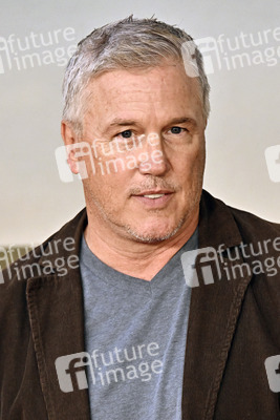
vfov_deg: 17.2
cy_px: 210
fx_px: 1387
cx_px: 140
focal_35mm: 119
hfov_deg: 11.5
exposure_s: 1/320
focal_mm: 119
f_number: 4.5
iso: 3200
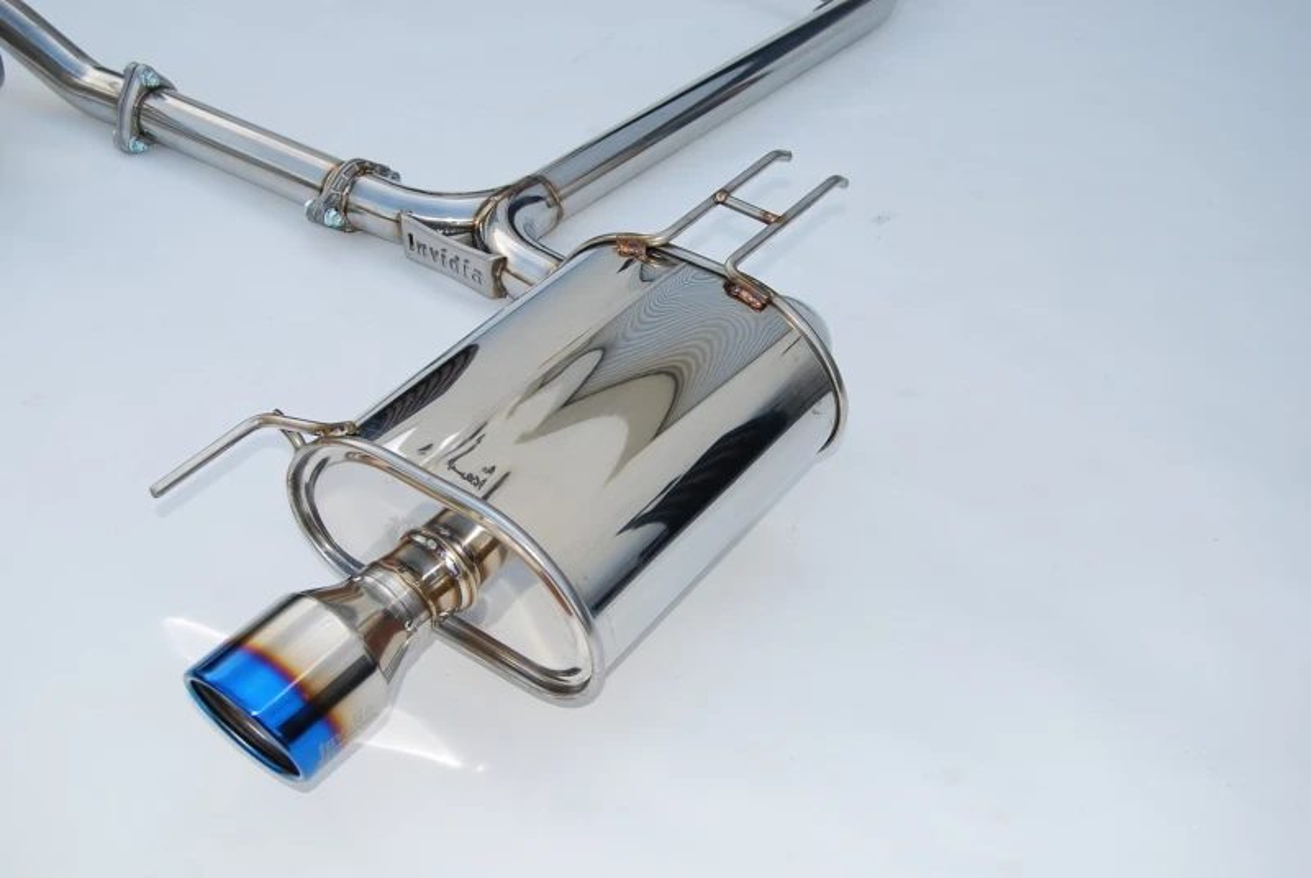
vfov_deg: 32.0
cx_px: 656
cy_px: 439
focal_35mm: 42
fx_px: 1532
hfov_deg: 46.3
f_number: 5.6
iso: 100
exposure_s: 1/200
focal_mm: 28
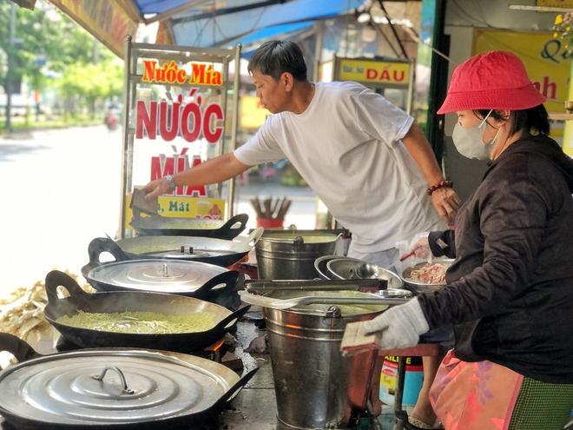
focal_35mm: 57
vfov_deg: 25.7
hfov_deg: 33.8
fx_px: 944
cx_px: 286
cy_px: 215
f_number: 2.8
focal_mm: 6.6
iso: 20
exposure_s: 1/40
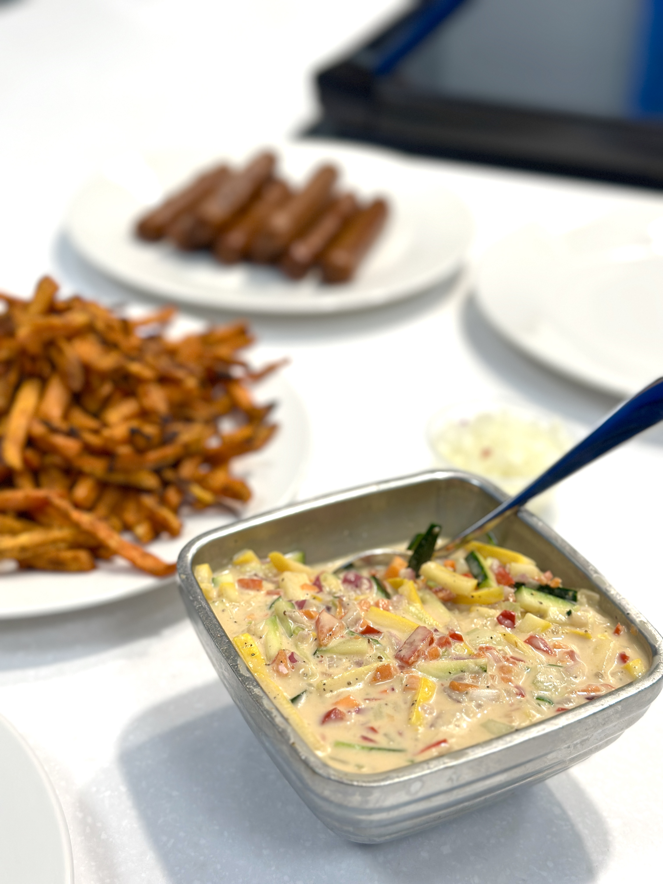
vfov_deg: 39.7
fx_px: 1226
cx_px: 332
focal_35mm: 48
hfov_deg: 30.3
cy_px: 442
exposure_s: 1/120
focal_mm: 6.86
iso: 100
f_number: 1.78
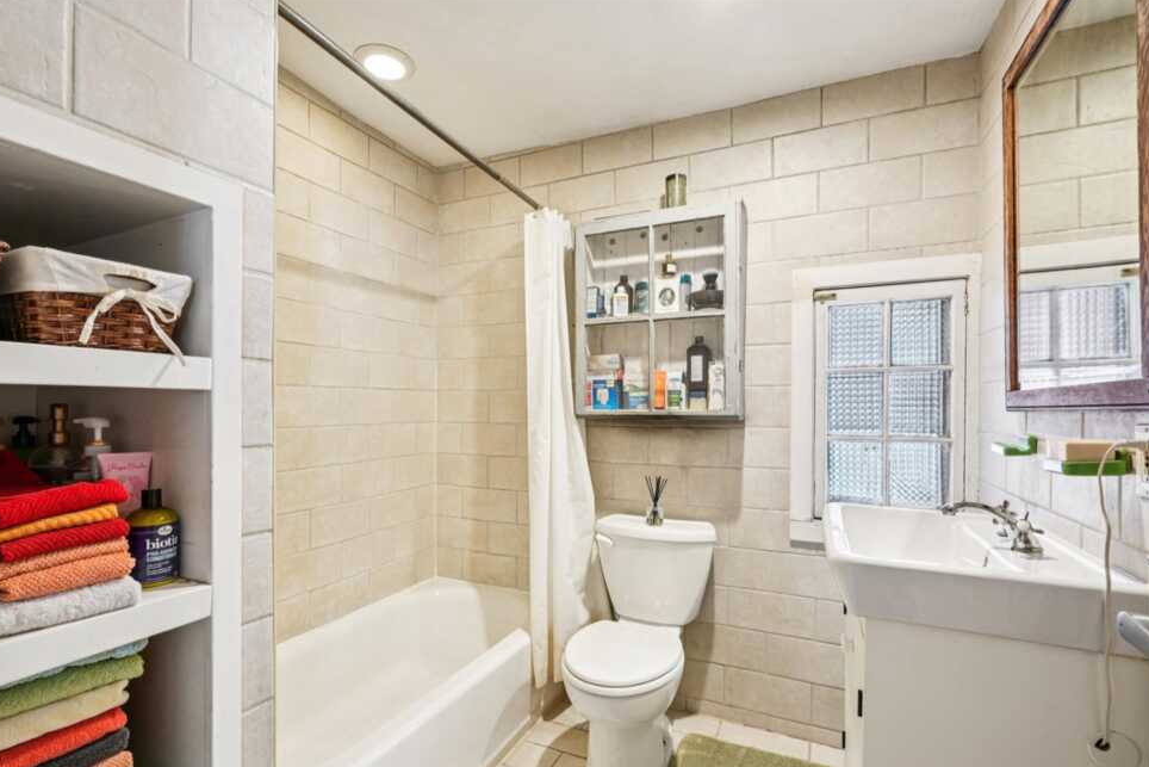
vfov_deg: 68.8
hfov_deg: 91.5
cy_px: 401
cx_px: 553
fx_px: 560
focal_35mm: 18
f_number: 9
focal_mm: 16.5
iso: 400
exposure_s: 1/5
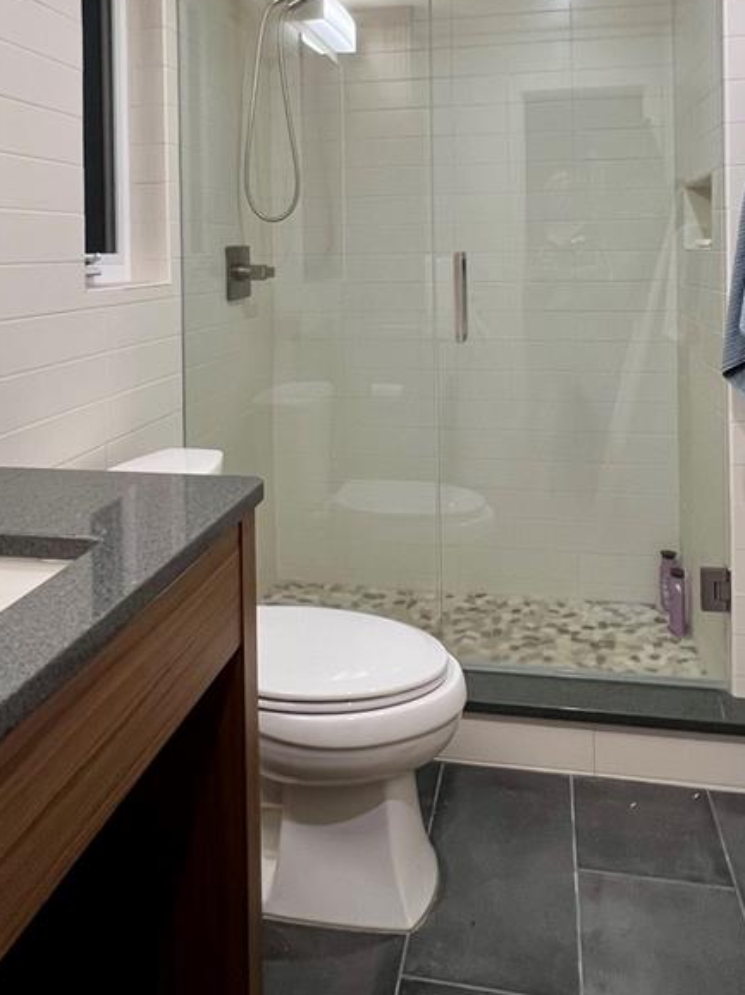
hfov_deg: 51.3
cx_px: 382
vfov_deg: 62.1
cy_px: 265
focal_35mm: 27
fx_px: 775
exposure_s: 1/60
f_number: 1.8
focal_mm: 1.57
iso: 160
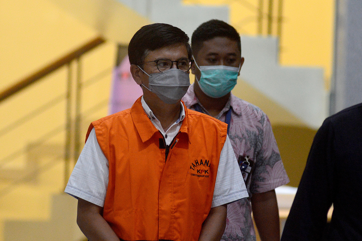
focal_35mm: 155
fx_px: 1559
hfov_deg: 13.2
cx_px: 181
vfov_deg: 8.9
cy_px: 120
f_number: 2.8
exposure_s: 1/125
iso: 2500
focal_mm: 155
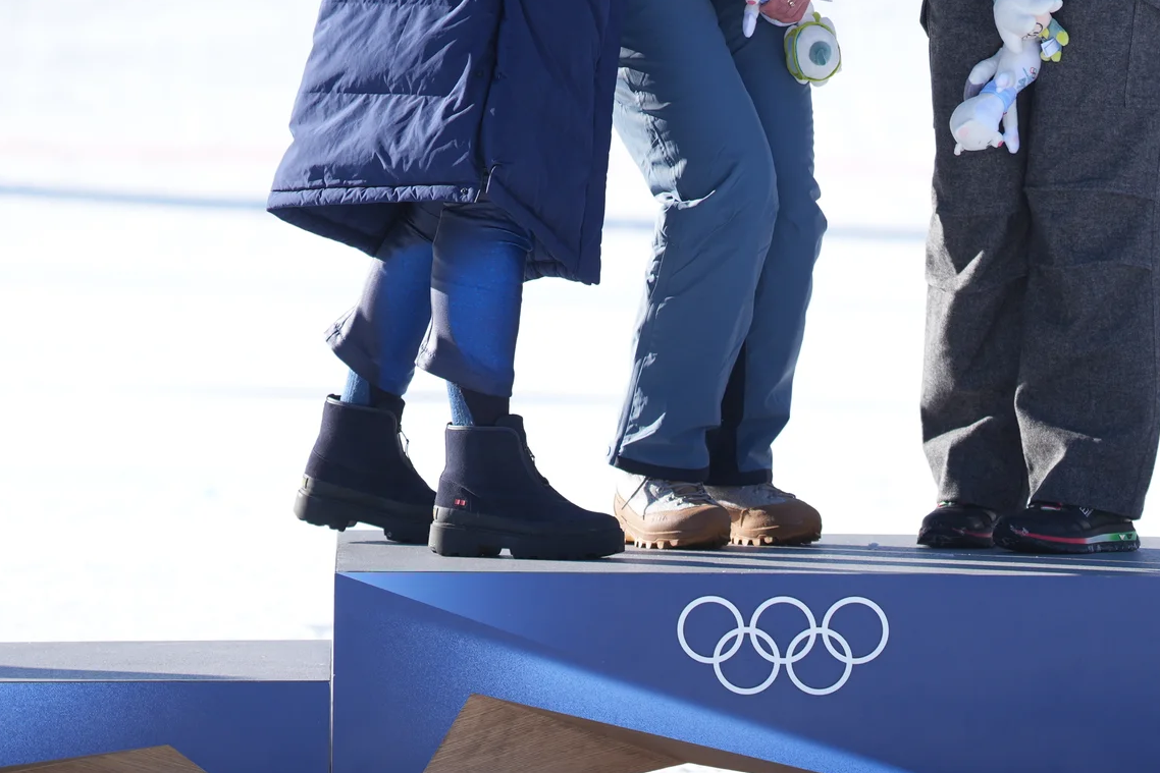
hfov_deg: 6.3
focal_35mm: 329
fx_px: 10602
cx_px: 696
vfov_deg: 4.2
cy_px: -47
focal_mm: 130
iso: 125
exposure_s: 1/1250
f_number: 2.8
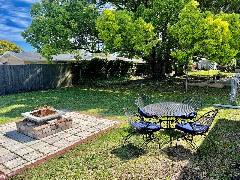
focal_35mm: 26
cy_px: 90
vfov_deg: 53.1
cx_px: 120
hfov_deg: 67.3
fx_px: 180
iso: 50
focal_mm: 5.7
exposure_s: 1/1468
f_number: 1.5
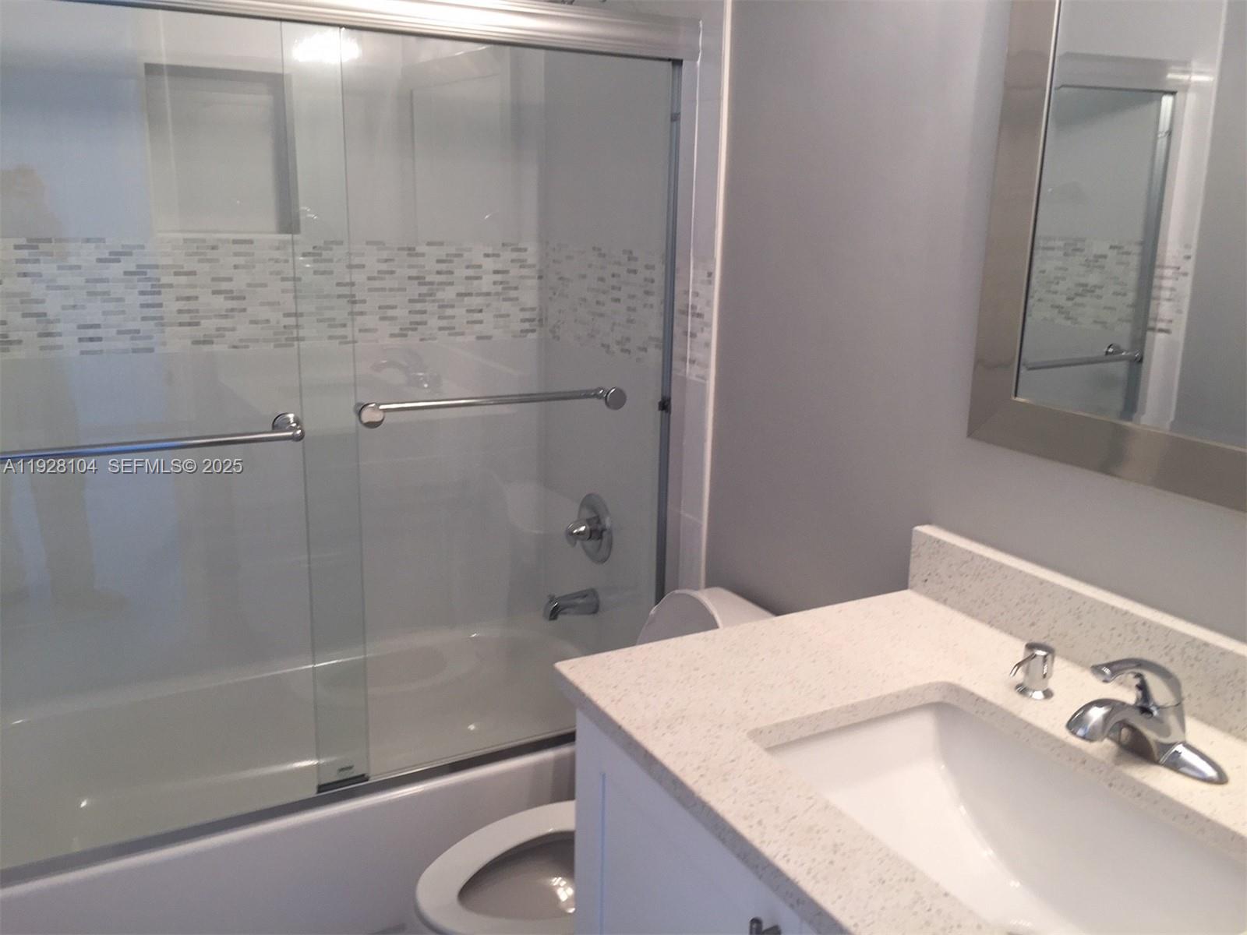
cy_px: 468
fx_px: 1045
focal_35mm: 29
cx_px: 624
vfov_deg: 48.2
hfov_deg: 61.7
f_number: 2.2
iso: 40
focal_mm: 4.15
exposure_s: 1/60
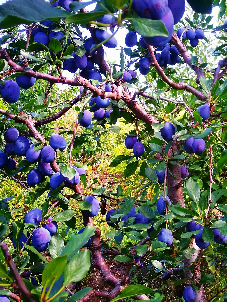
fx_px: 455
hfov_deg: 26.8
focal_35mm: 52
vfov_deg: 36.8
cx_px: 215
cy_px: 138
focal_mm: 4.5
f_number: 2.2
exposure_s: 1/50
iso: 64
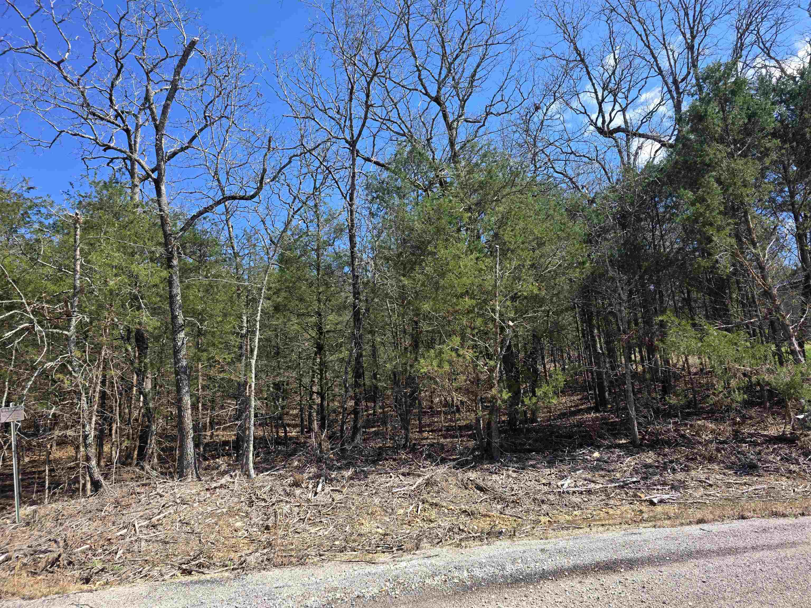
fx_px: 539
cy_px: 304
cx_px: 406
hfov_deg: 73.9
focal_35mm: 23
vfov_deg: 58.9
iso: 80
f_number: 1.7
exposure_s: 1/2186
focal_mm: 6.3
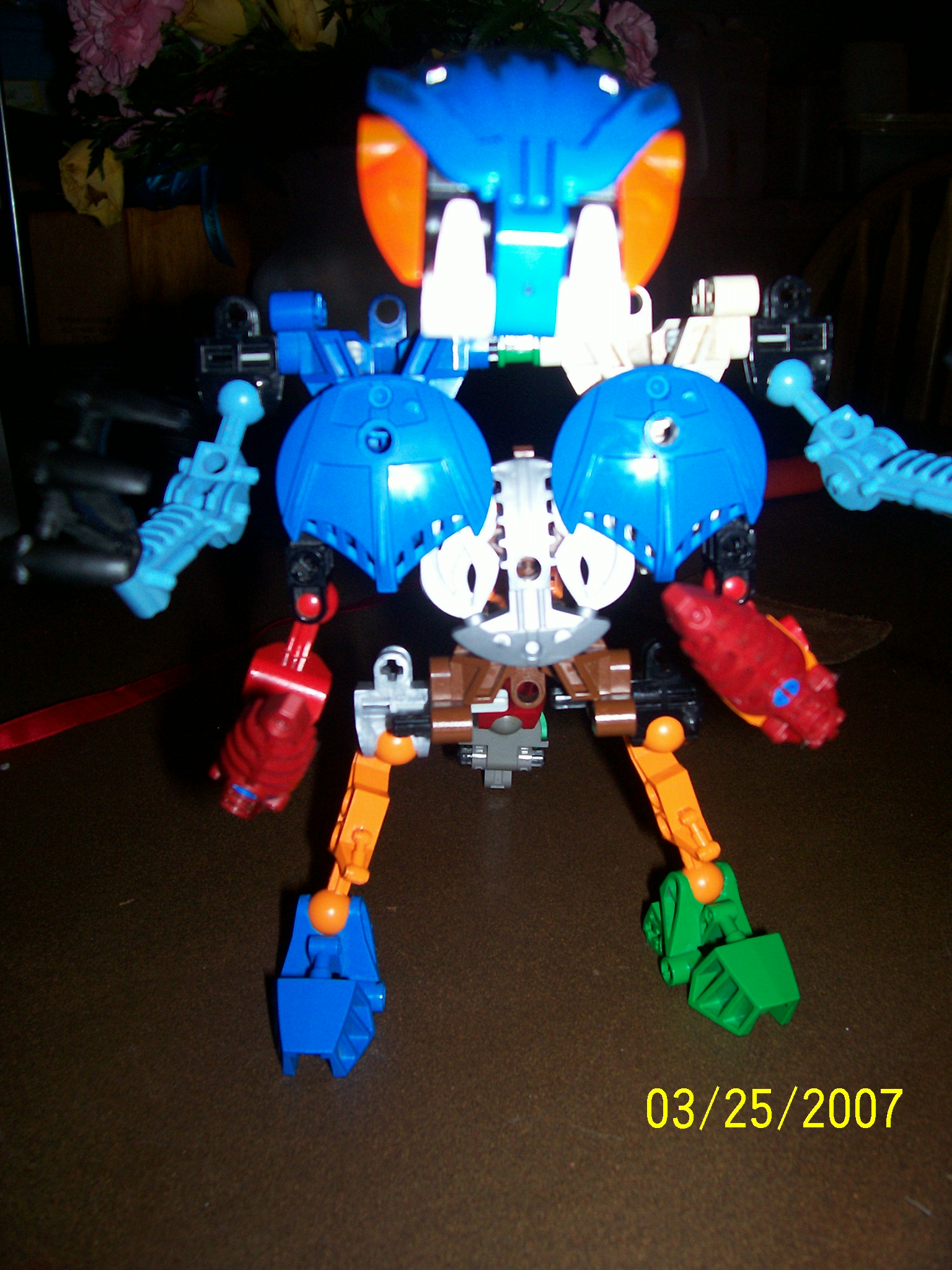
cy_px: 635
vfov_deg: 54.0
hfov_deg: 41.8
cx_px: 476
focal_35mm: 34
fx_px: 1247
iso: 80
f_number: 2.7
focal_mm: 5.6
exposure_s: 1/64
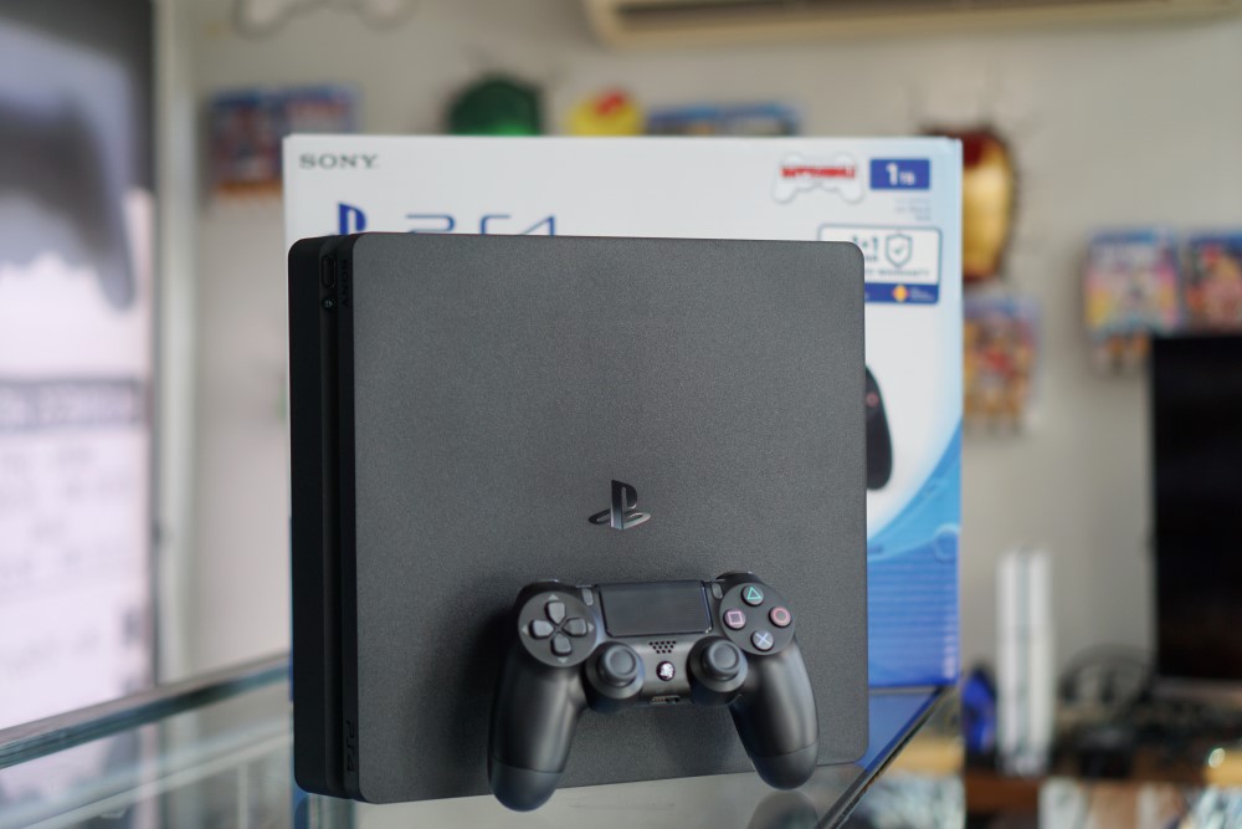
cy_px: 414
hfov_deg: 37.8
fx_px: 1811
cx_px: 621
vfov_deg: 25.8
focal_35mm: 52
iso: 100
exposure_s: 1/250
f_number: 1.8
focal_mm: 35
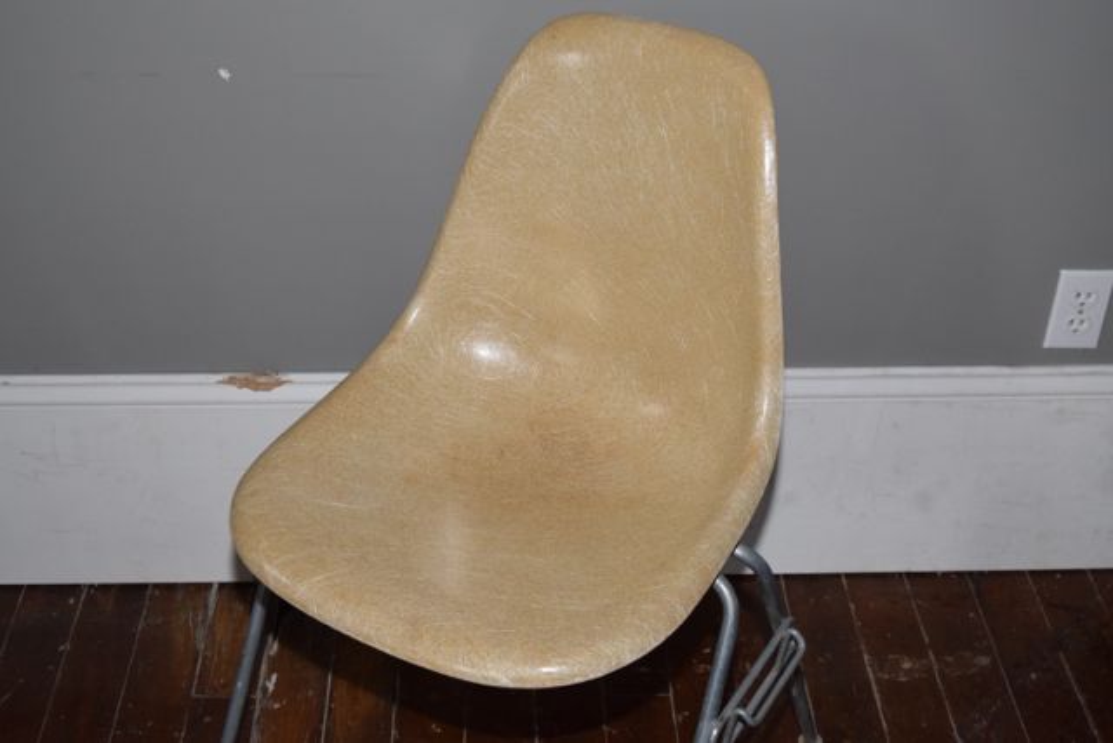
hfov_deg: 38.9
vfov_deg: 26.5
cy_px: 372
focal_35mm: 51
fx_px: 1577
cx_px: 556
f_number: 5.6
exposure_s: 1/125
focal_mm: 34
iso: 1600
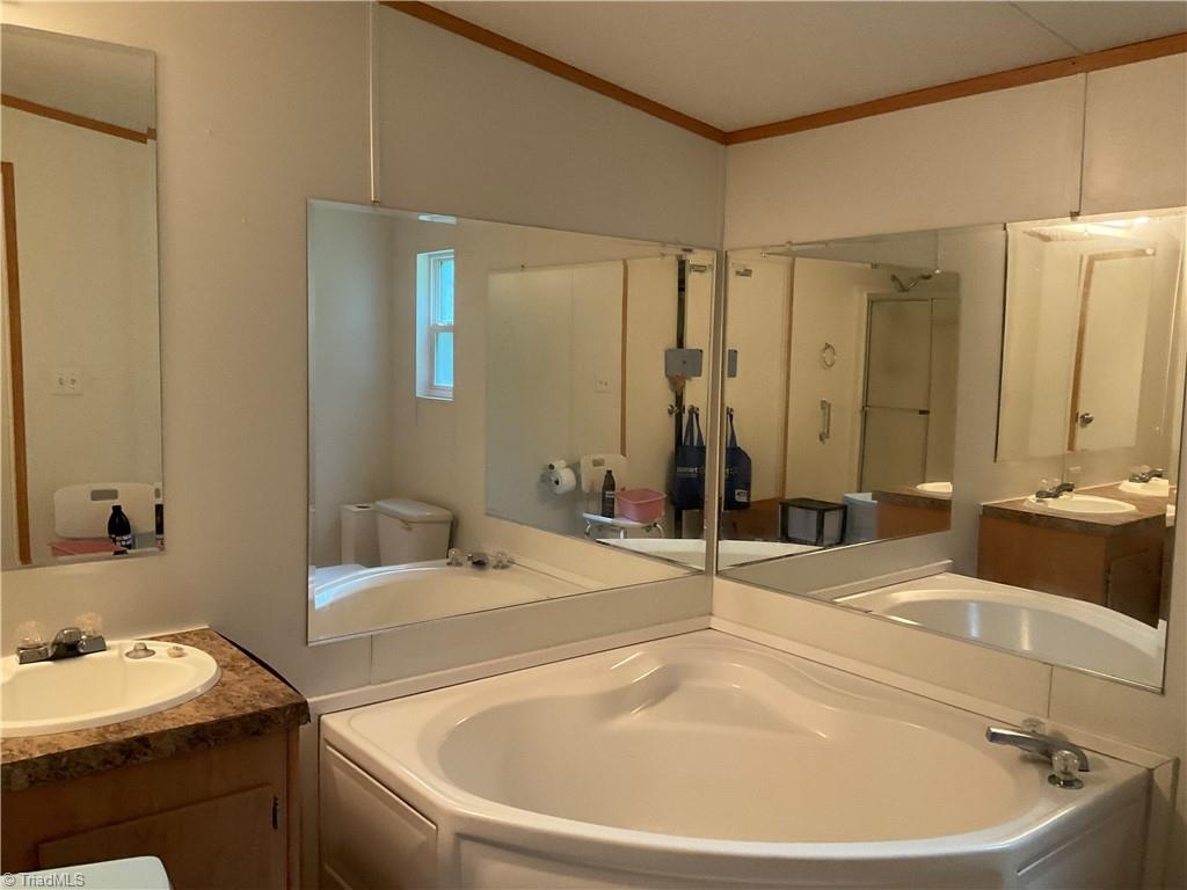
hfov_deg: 61.7
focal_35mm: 29
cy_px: 445
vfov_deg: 48.2
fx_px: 994
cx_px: 594
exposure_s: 1/60
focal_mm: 3
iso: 200
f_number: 1.8
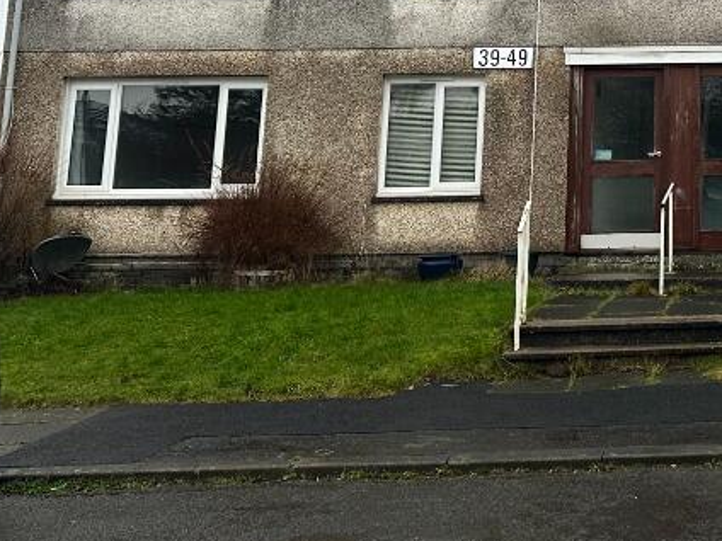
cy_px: -73
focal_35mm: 58
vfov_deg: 23.5
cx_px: 763
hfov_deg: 30.3
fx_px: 1210
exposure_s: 1/580
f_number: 1.78
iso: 80
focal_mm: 6.86
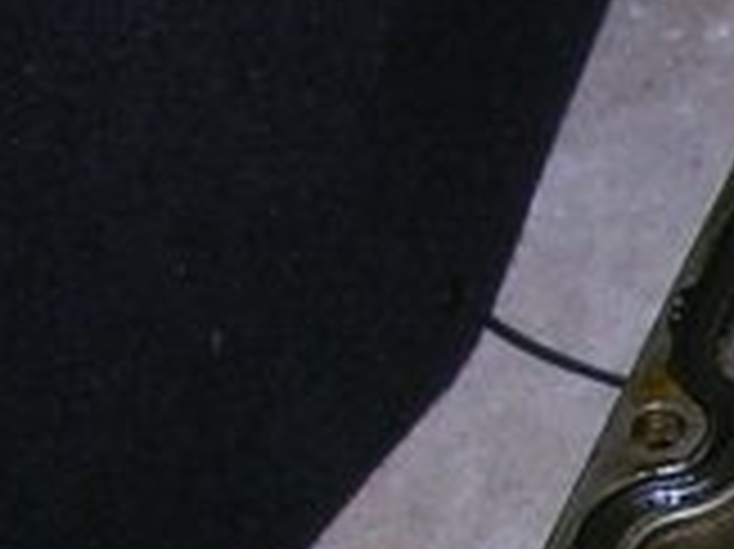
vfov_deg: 9.5
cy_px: 972
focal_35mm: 149
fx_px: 3157
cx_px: 1315
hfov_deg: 12.2
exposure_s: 1/60.1
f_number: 2.8
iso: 50
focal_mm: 5.8
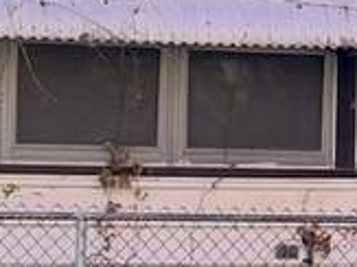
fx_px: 2102
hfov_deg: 9.4
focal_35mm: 204
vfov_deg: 7.3
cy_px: 77
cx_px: 548
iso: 50
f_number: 1.5
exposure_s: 1/723
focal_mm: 5.7
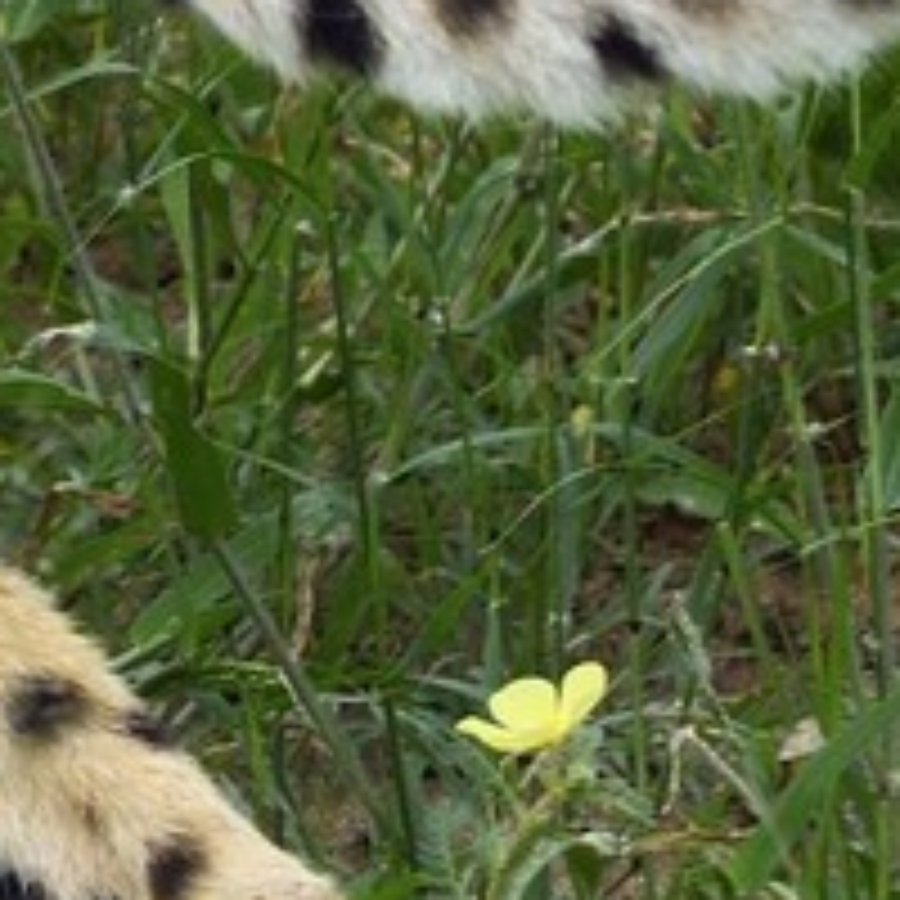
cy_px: -360
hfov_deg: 2.2
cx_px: -2295
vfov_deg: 2.2
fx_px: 23238
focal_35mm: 790
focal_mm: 116
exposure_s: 1/1600
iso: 800
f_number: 6.3
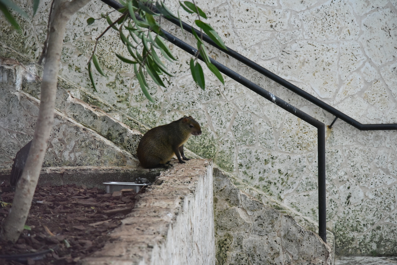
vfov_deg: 11.4
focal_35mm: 120
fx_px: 1324
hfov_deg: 17.1
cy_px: 132
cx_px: 198
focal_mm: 120
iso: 5000
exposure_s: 1/250
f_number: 4
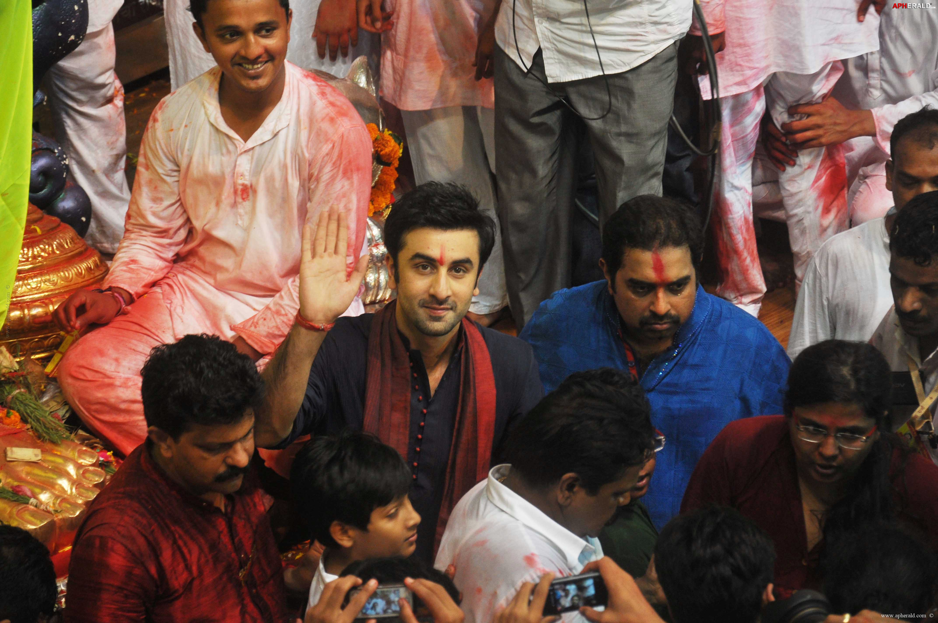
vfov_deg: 8.7
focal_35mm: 158
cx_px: 469
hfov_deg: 13.1
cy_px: 312
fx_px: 4099
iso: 400
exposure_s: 1/80
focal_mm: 105
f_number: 5.6
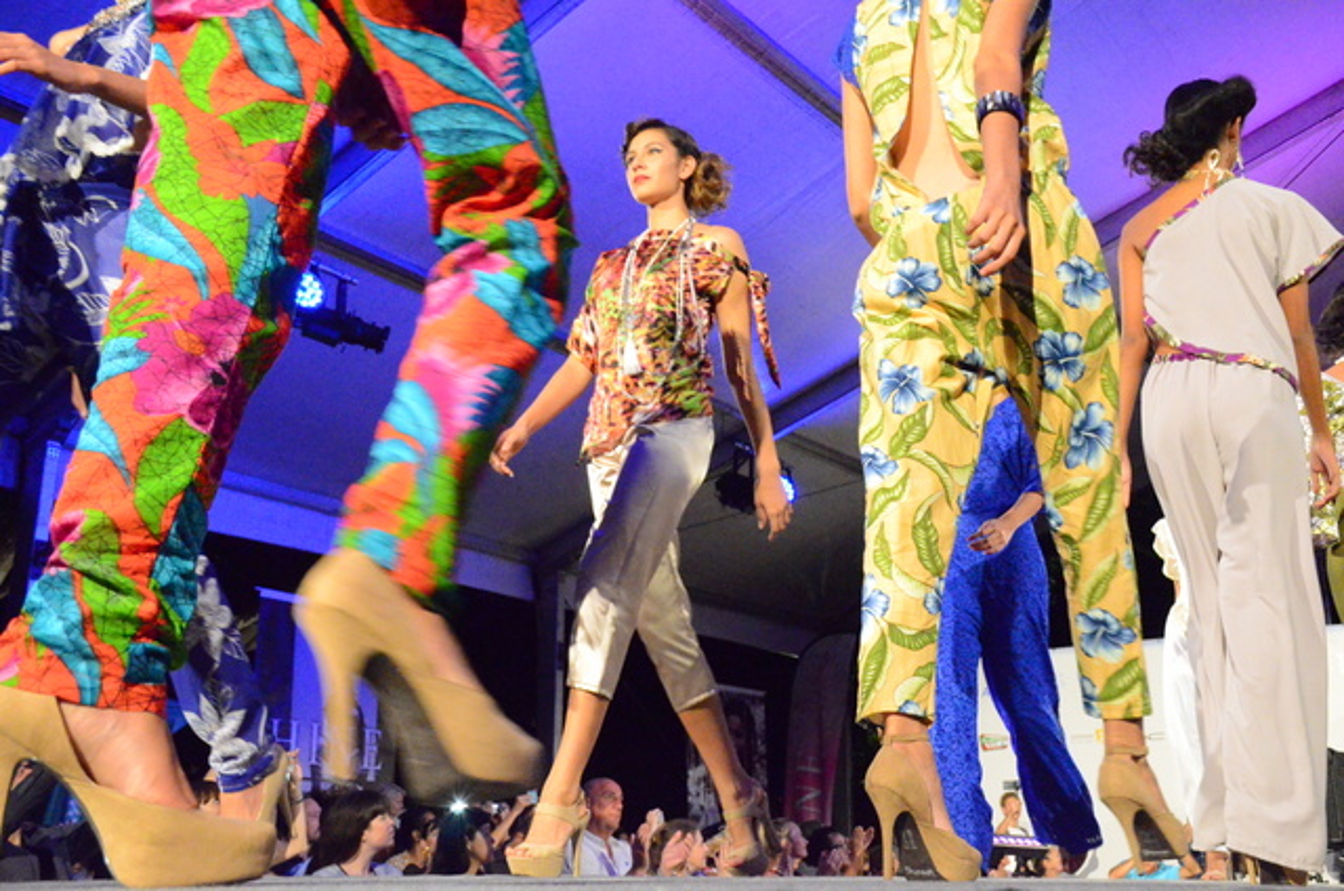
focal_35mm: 39
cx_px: 672
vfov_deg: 34.1
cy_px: 446
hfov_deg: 49.6
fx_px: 1453
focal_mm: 26
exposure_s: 1/200
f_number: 7.1
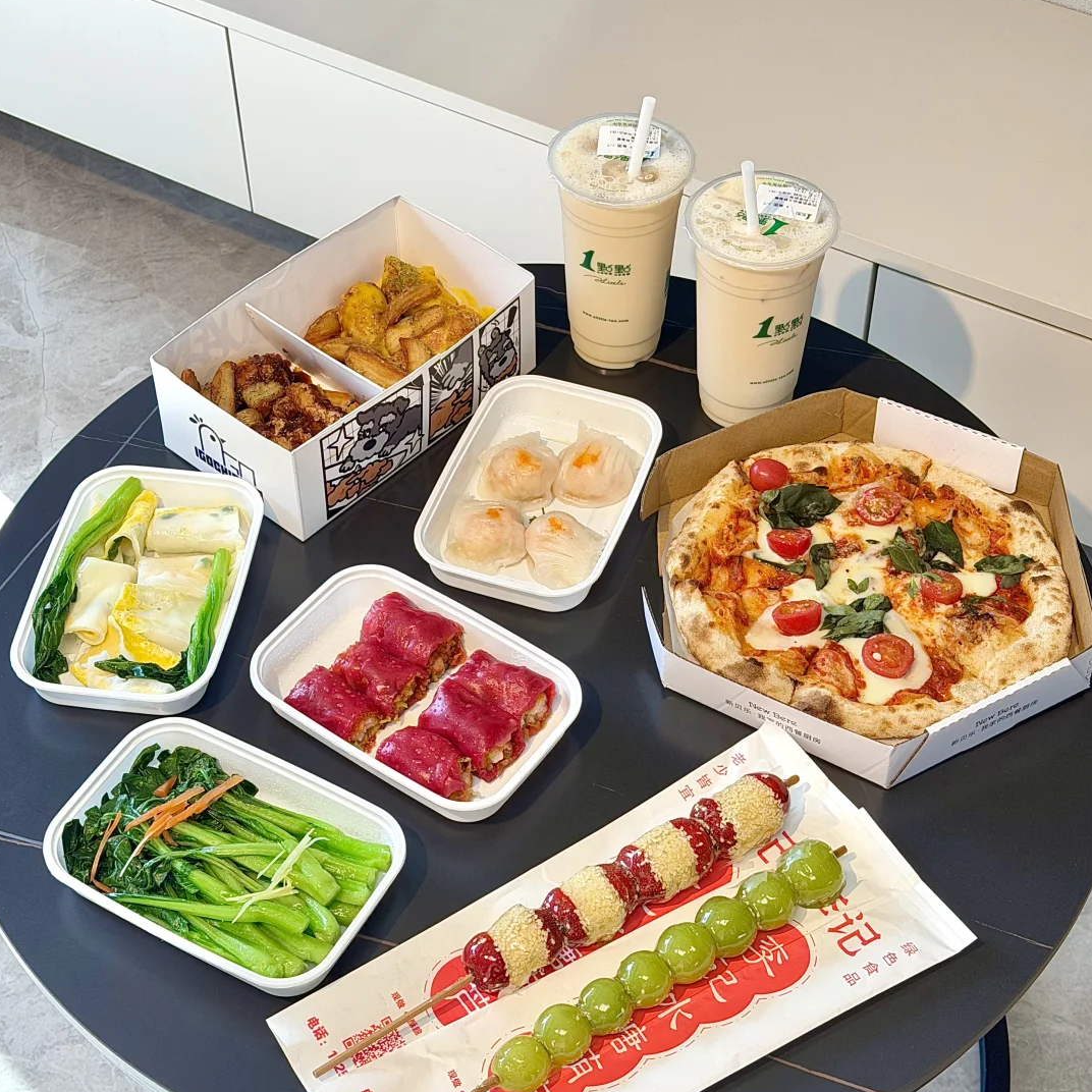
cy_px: 677
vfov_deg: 29.9
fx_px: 2034
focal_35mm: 57
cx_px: 543
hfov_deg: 30.0
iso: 80
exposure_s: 1/231
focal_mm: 6.76
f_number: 1.78
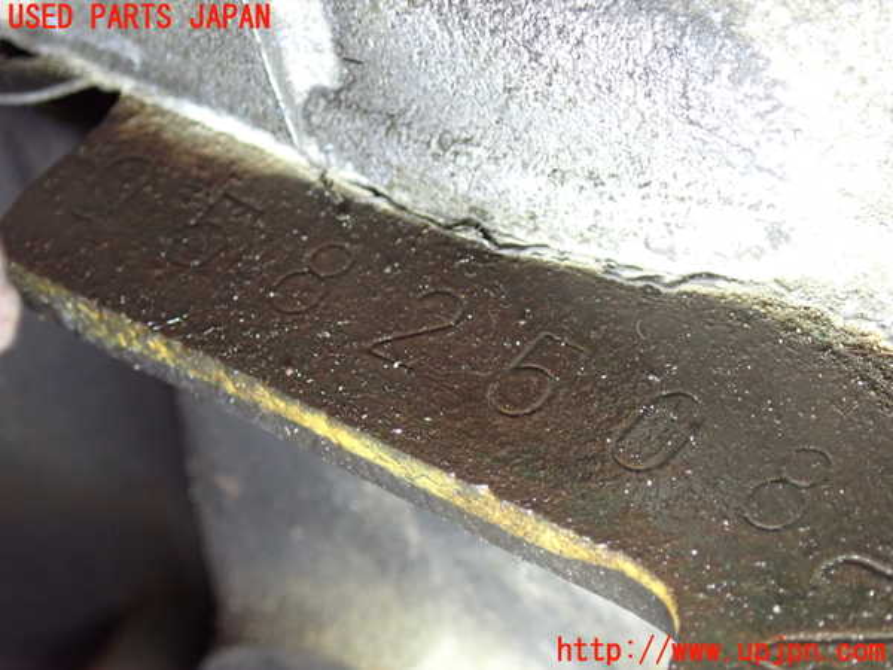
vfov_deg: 14.8
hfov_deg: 19.6
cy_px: 335
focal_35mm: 100
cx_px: 446
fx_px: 2580
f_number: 4.9
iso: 800
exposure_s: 1/80
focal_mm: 18
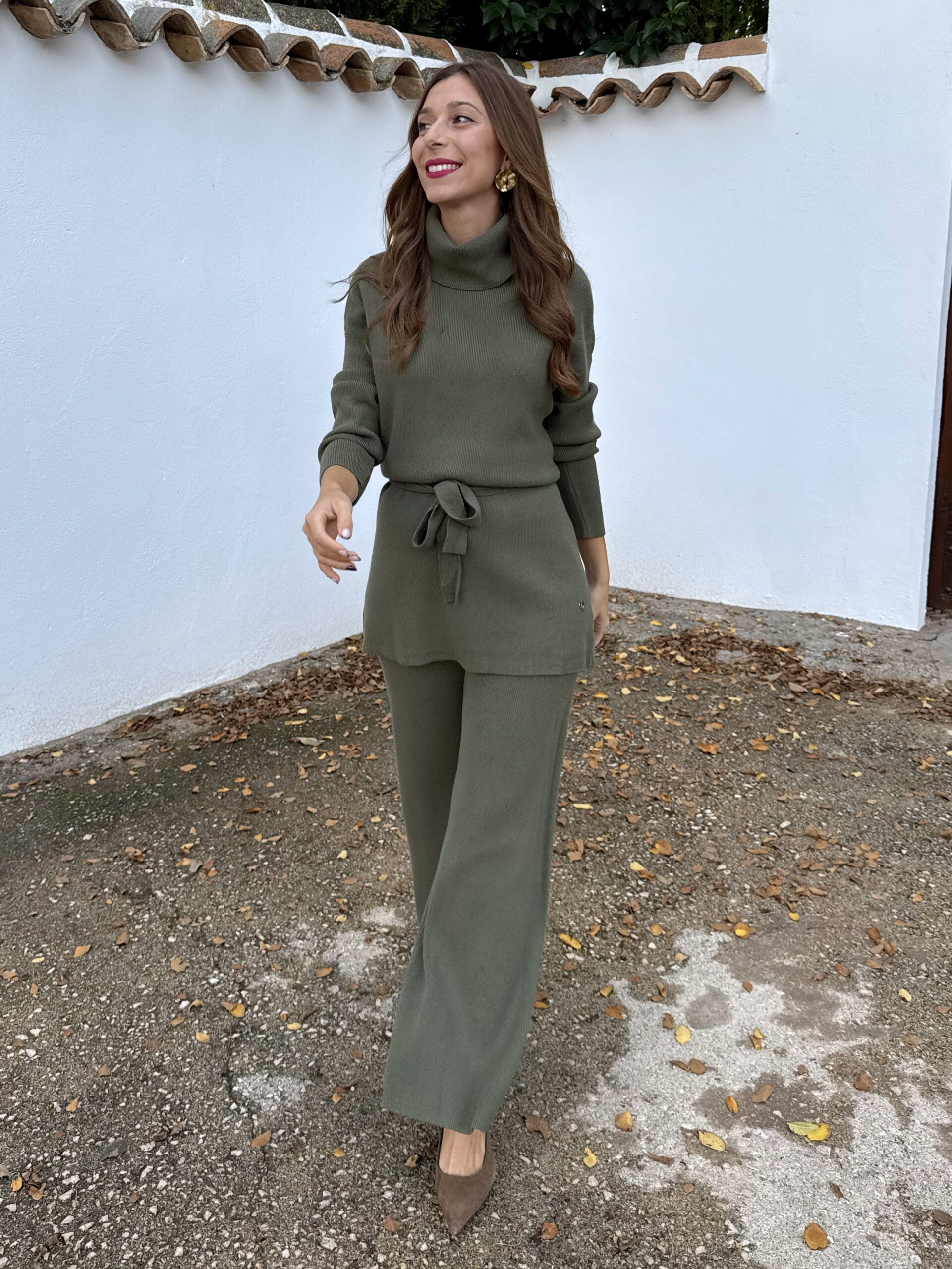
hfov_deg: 56.8
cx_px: 476
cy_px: 634
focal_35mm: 24
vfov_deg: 71.6
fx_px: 880
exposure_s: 1/602
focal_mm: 6.76
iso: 80
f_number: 1.78
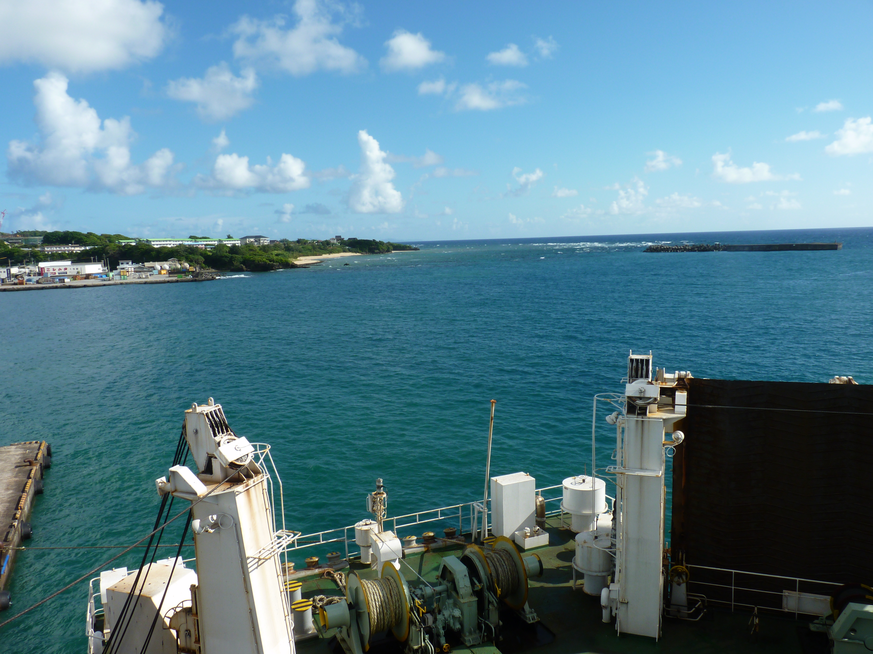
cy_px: 327
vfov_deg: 51.4
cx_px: 436
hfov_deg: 65.3
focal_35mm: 27
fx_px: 681
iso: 80
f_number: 5.6
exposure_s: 1/320
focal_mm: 4.8
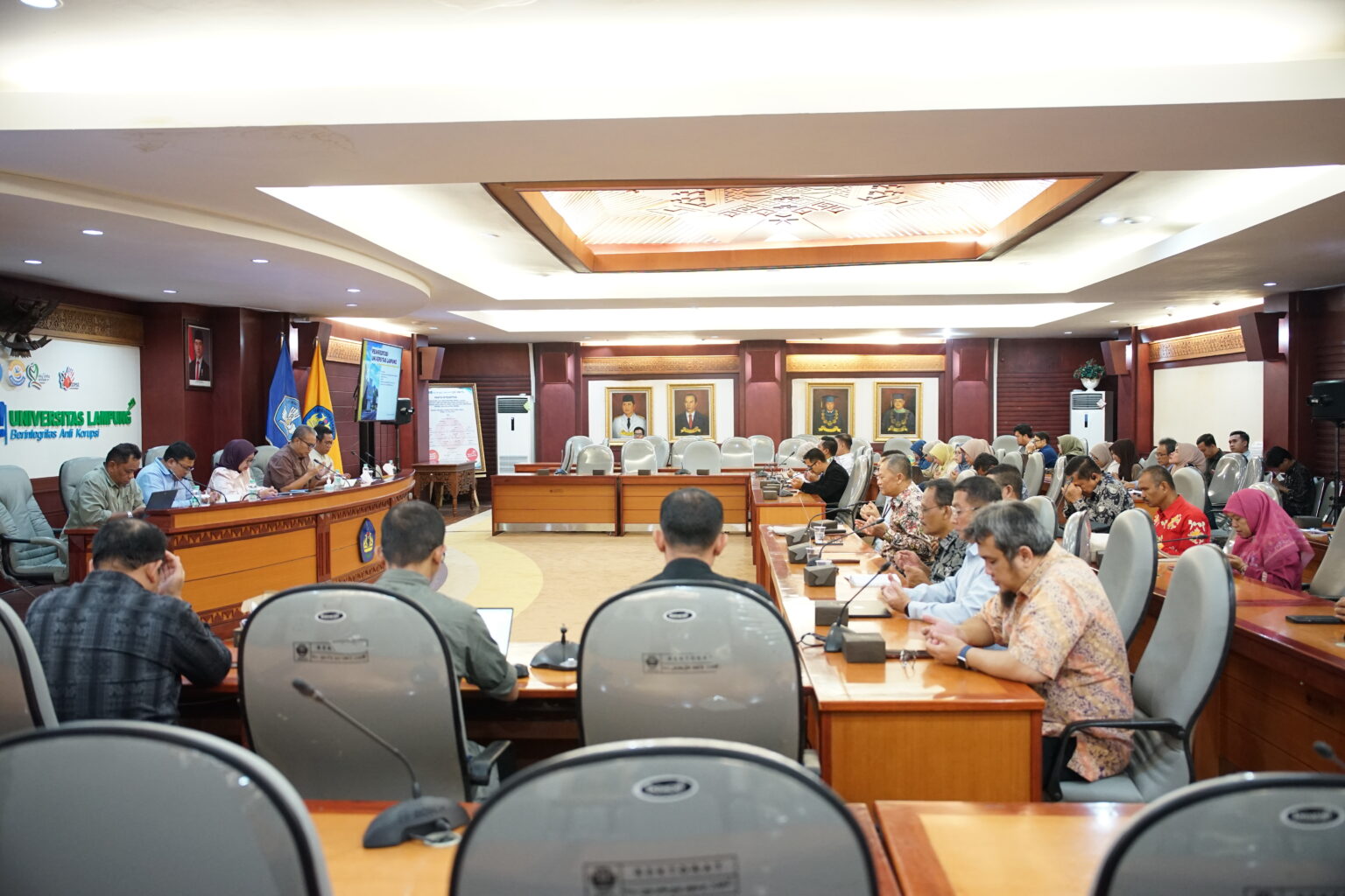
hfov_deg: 61.9
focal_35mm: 30
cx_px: 672
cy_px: 448
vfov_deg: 43.6
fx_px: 1121
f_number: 2.8
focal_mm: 30
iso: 2500
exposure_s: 1/100
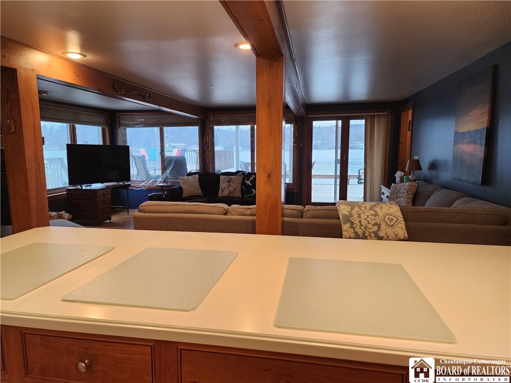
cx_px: 256
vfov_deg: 58.9
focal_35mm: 23
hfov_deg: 73.9
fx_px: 340
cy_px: 192
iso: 160
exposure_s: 1/120
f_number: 1.8
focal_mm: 6.4
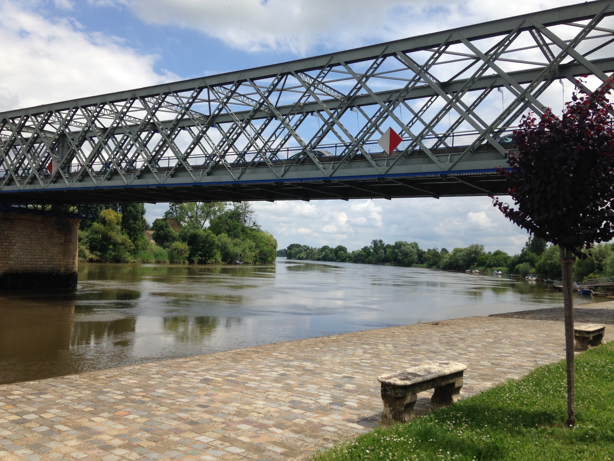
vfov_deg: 42.9
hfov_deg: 55.4
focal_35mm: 33
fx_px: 585
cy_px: 230
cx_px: 307
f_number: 2.4
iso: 50
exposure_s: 1/2088
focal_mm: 4.12
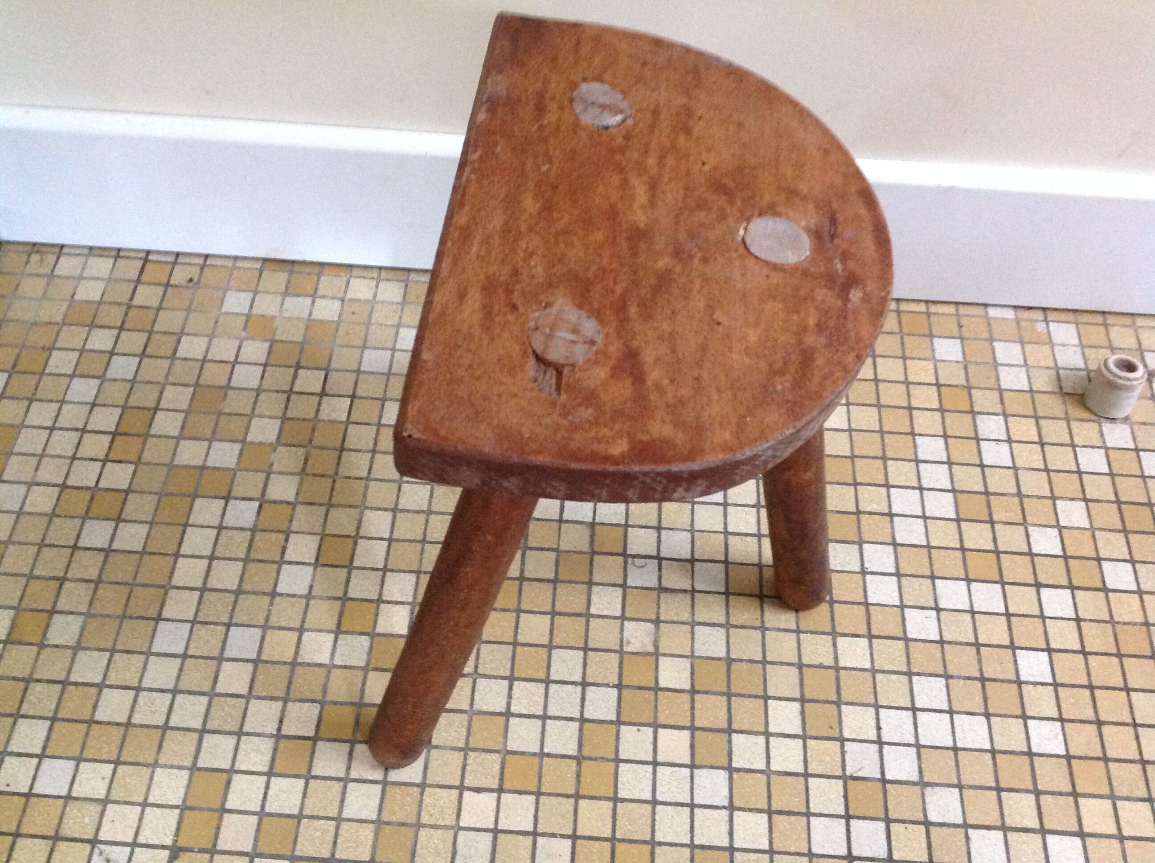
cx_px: 578
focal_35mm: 35
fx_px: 1166
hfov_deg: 52.7
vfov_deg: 40.6
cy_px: 432
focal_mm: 4.28
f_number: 2.4
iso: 500
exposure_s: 1/15
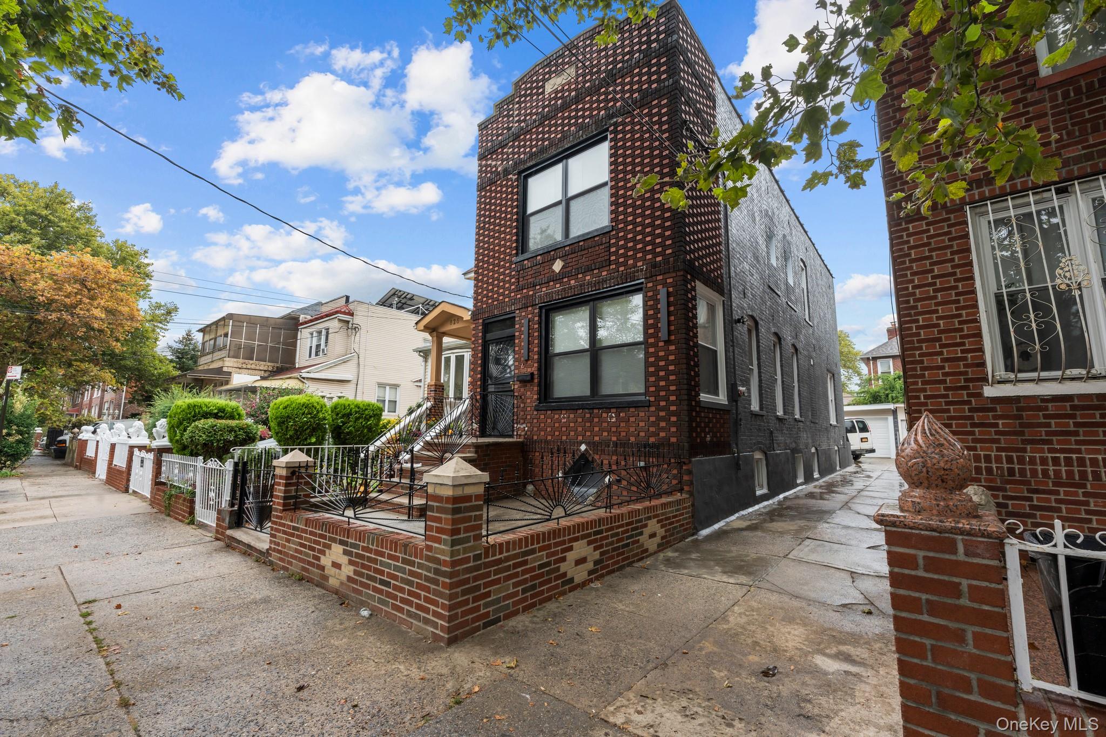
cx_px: 553
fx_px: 430
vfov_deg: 81.2
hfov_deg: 104.3
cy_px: 368
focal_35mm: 14
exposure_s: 1/125
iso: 500
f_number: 10
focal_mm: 14
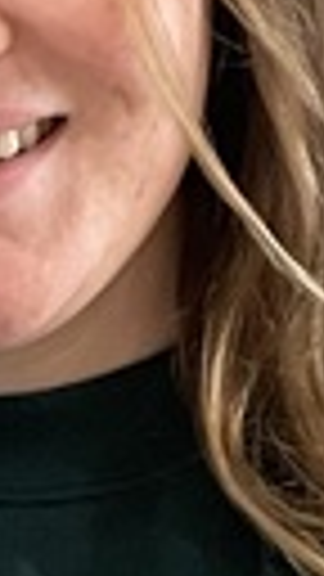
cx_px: 50
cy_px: 1152
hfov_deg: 5.4
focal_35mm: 226
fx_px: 3452
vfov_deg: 9.0
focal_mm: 4.2
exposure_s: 1/60
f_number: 1.6
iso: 320
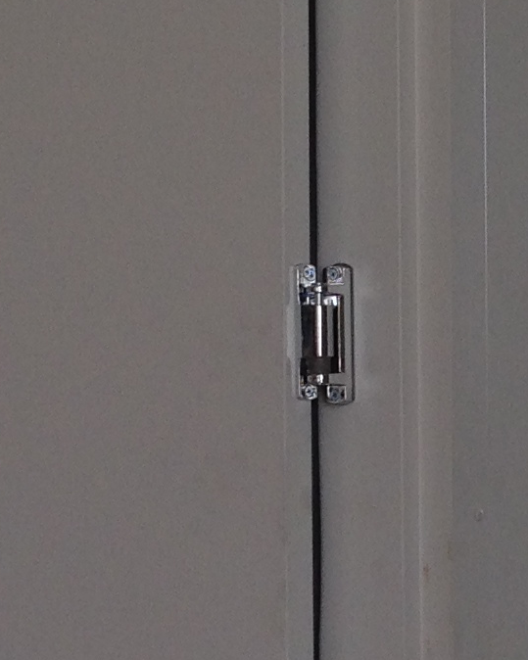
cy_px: 326
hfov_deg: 9.8
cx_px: 565
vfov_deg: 12.4
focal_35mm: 156
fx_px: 3048
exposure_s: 1/120
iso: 80
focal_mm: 4.12
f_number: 2.4
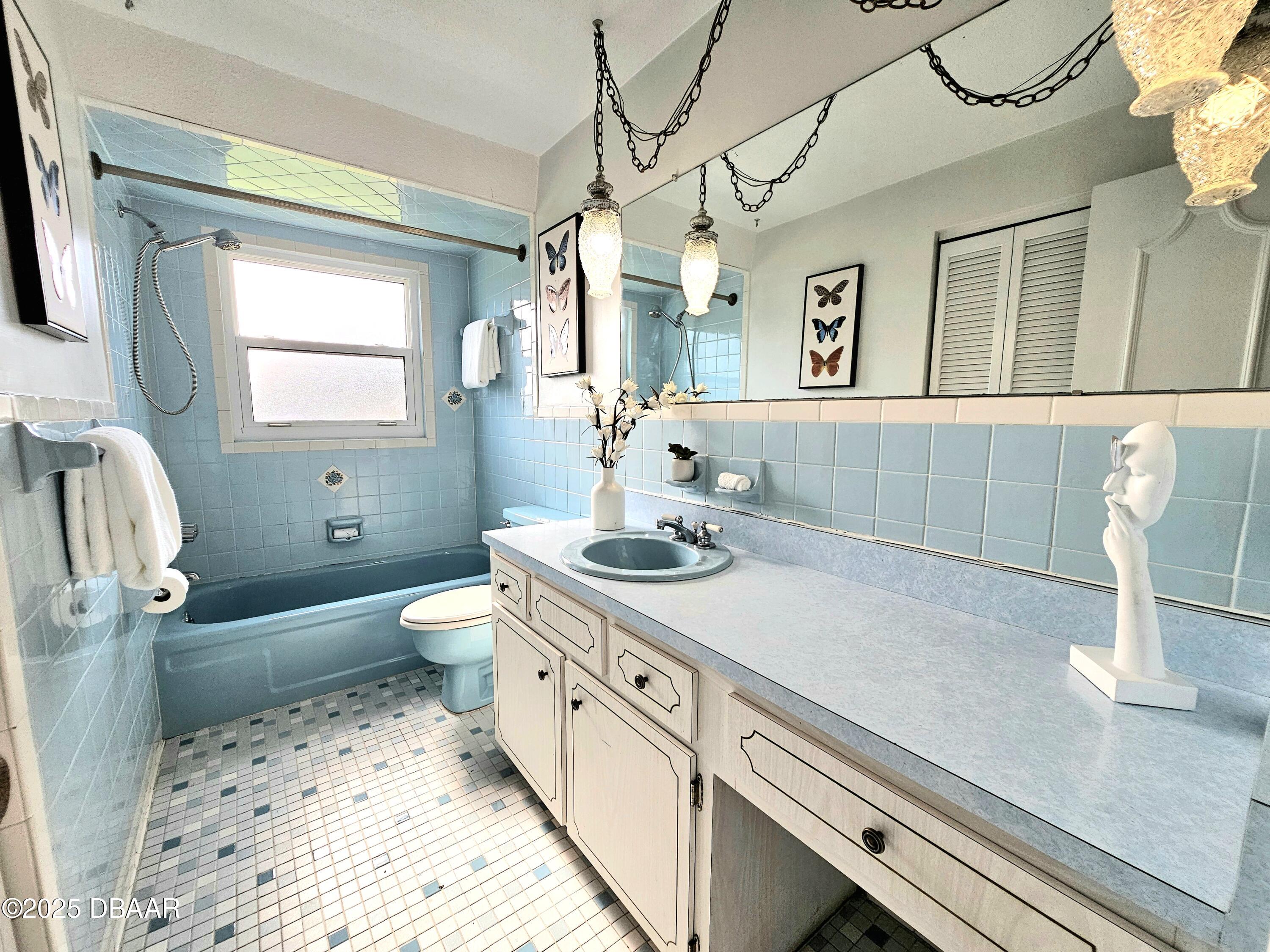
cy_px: 476
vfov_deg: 89.9
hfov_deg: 106.2
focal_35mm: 13
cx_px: 635
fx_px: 477
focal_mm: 2.2
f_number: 2.2
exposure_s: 1/167
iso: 50
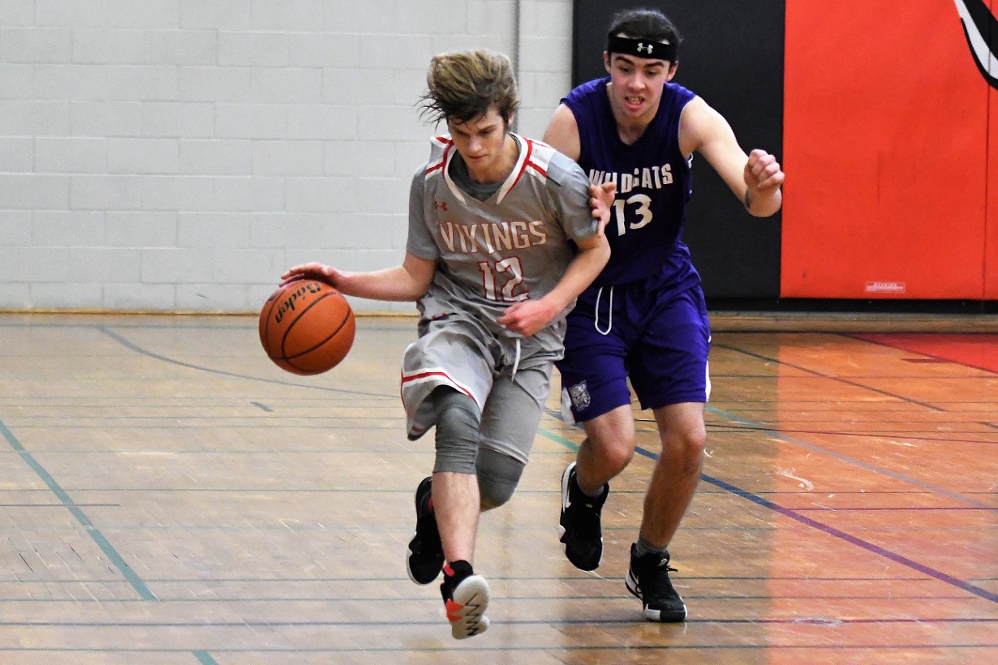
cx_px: 499
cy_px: 332
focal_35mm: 105
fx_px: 2911
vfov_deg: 13.0
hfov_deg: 19.5
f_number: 2.8
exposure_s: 1/1000
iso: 5600
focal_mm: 70
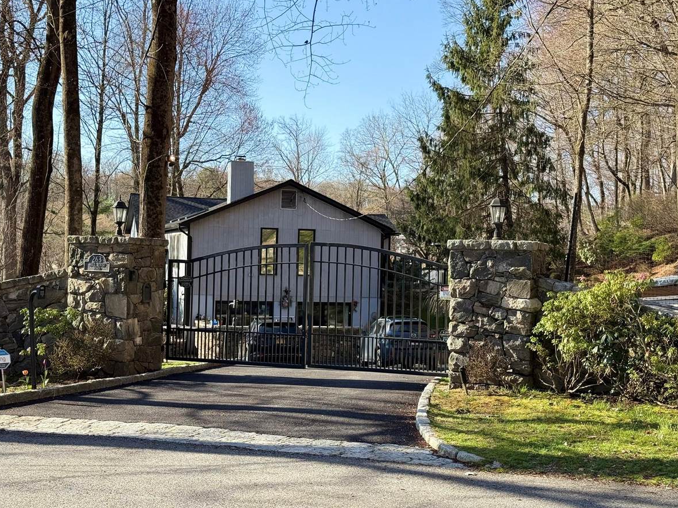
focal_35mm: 52
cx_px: 313
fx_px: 1018
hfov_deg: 36.8
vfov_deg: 28.0
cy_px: 233
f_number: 1.78
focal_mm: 6.76
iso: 80
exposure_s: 1/1513
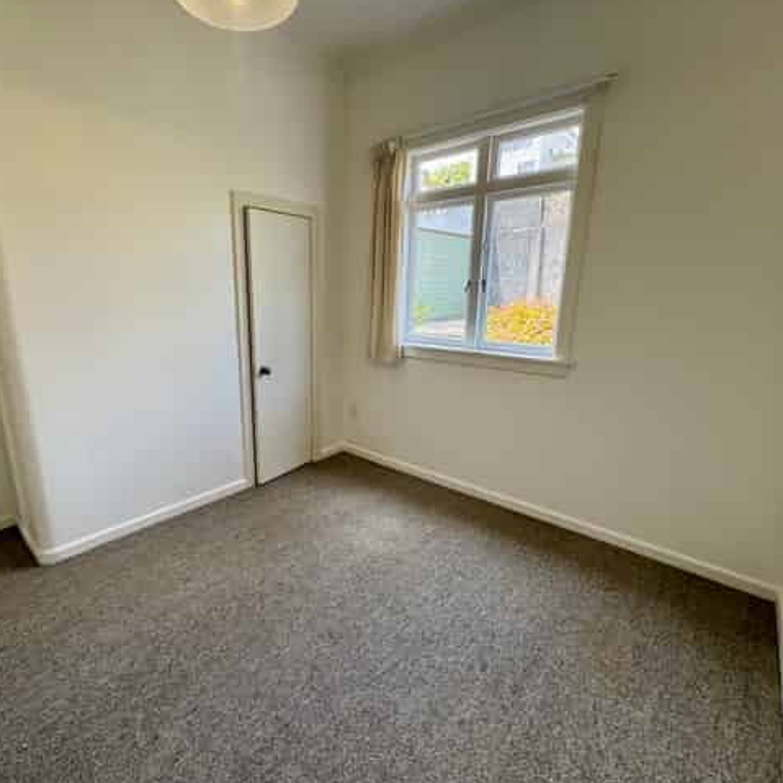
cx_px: 332
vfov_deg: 84.0
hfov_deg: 83.4
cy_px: 395
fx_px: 435
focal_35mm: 17
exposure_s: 1/100
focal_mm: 2.22
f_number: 2.2
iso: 50
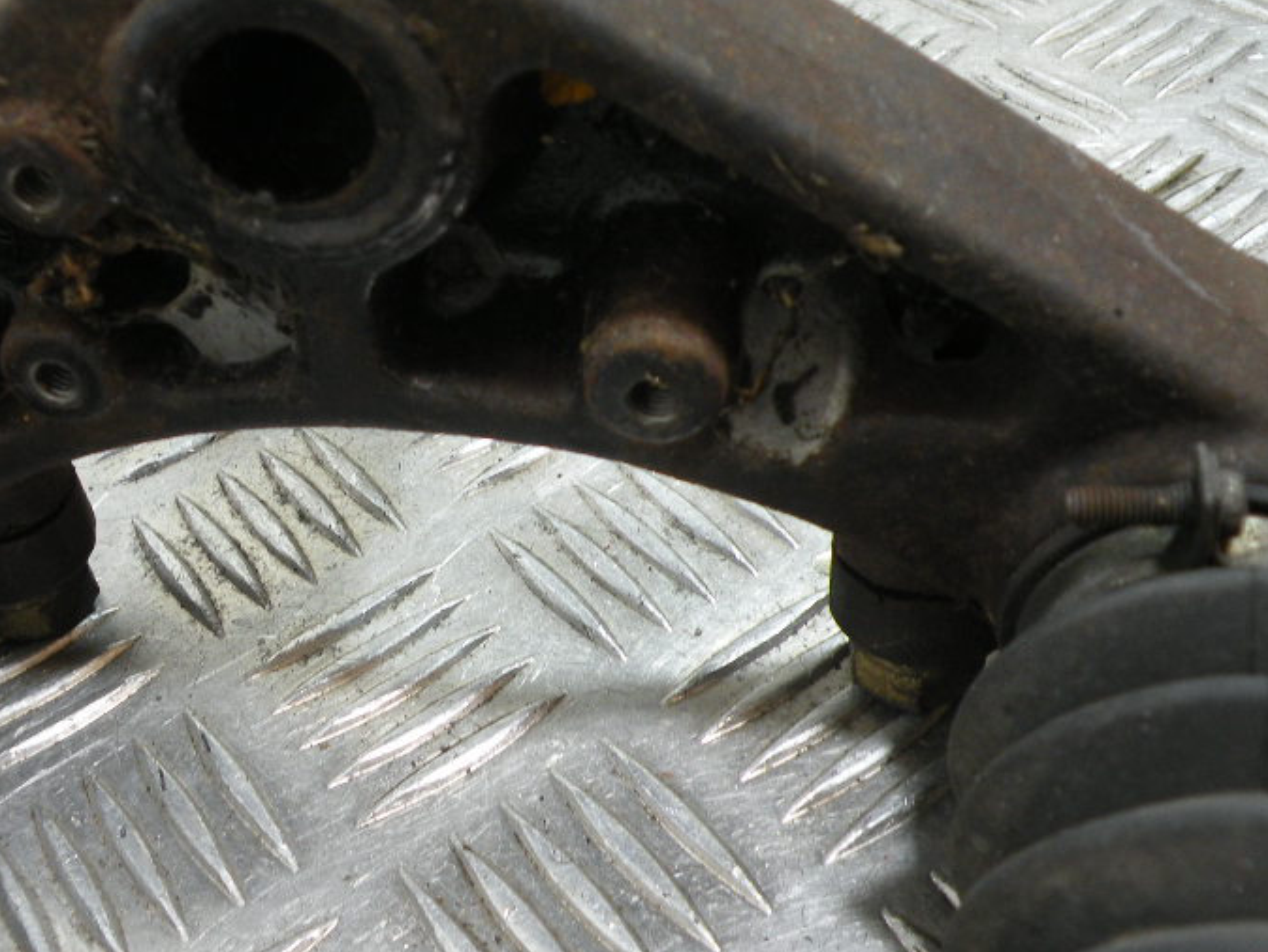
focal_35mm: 41
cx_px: 433
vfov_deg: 35.1
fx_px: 1502
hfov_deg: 45.1
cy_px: 504
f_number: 2.8
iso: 108
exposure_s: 1/60
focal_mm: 4.7
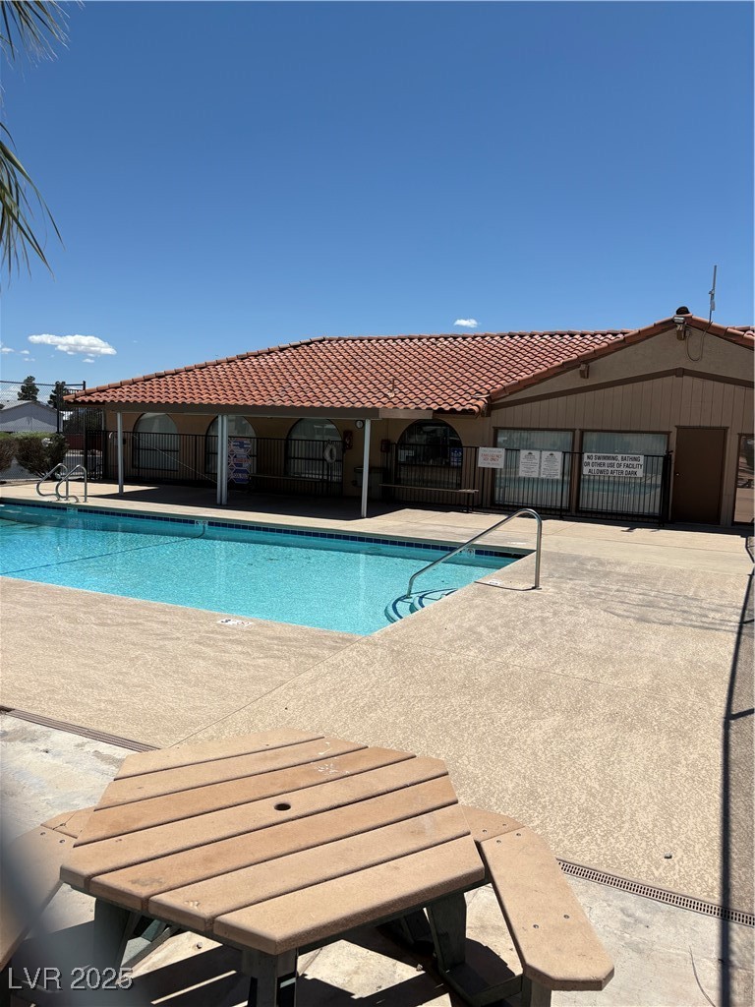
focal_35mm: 26
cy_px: 504
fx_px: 756
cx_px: 378
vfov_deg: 67.3
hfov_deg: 53.1
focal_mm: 5.96
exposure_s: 1/6993
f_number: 1.6
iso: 50
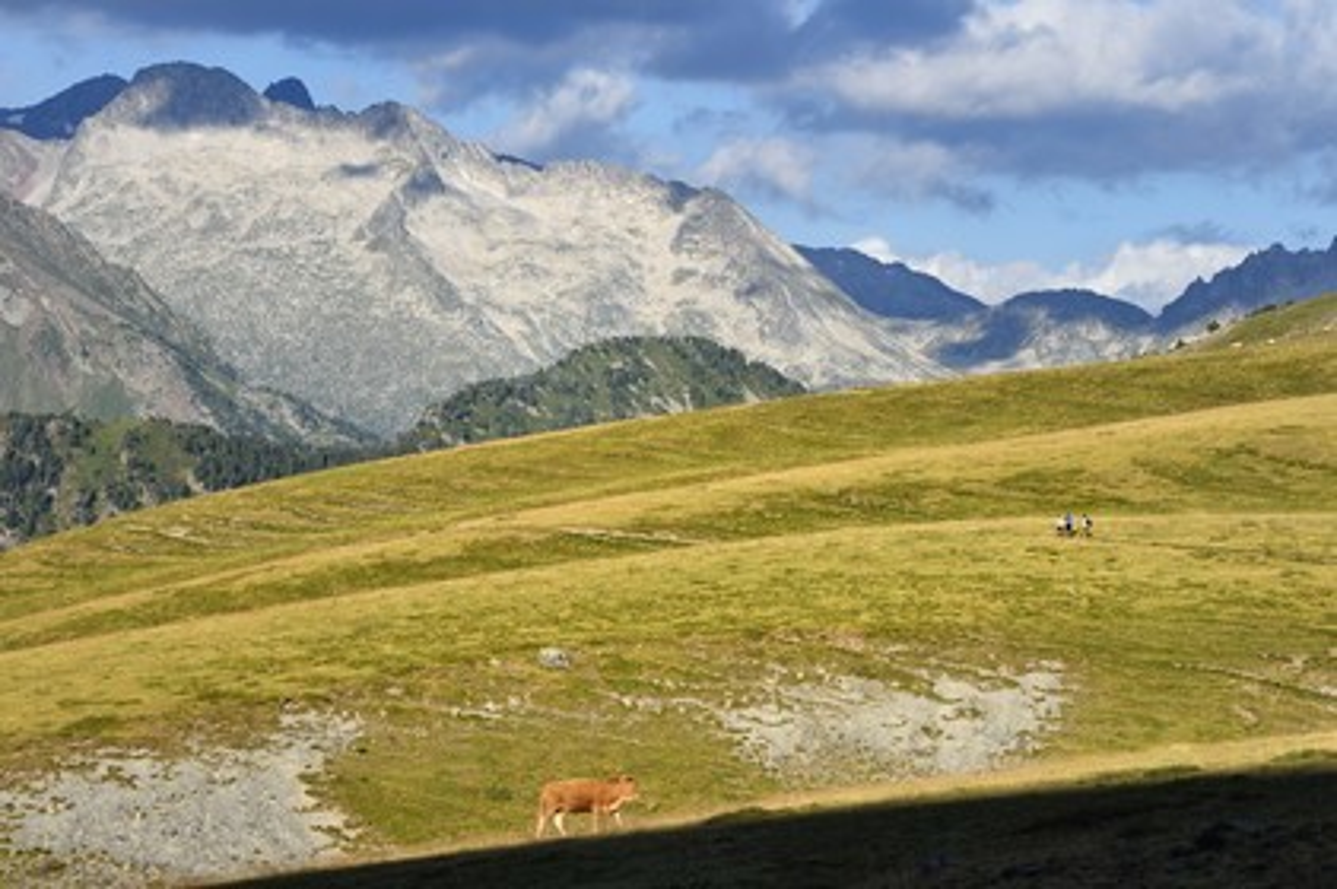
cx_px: 668
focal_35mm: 120
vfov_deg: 11.4
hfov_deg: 17.1
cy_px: 444
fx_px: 4453
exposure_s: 1/400
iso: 200
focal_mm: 120
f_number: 8
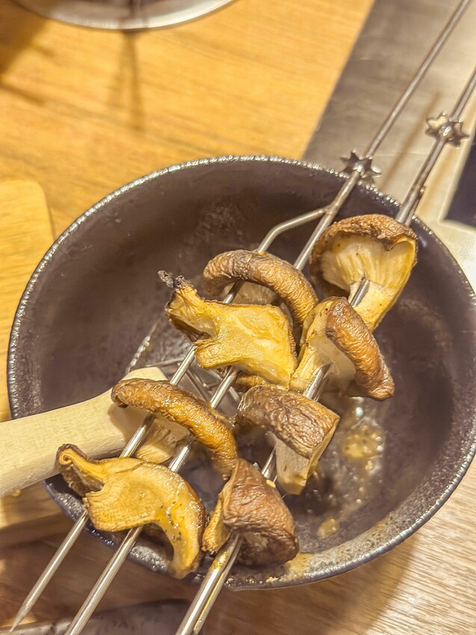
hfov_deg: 30.3
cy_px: 318
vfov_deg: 39.7
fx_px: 880
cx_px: 238
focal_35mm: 48
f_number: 1.8
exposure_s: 1/30
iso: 400
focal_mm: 6.86
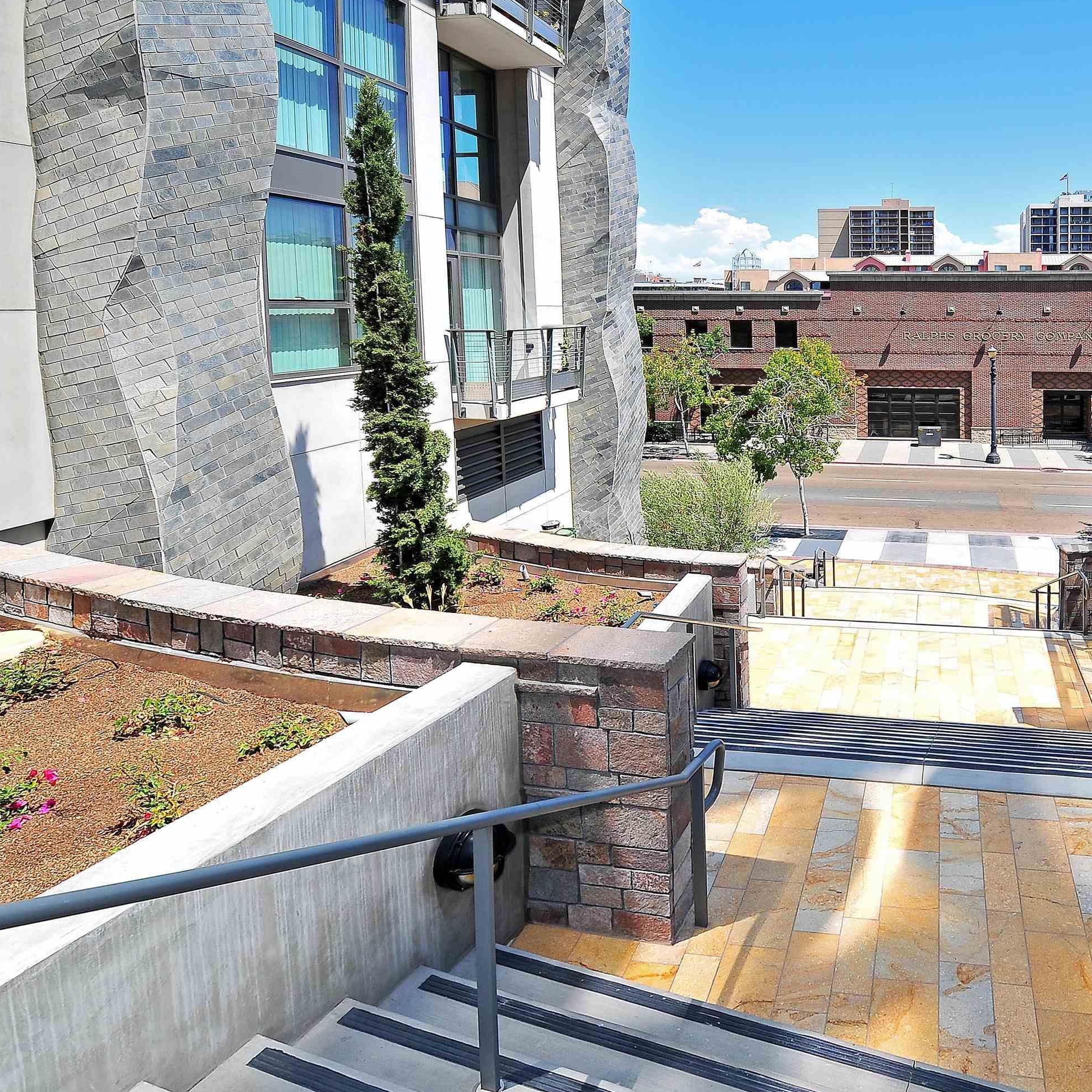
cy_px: 558
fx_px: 714
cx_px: 792
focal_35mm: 20
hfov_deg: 70.8
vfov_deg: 74.8
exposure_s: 1/200
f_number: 7.1
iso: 100
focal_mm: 10
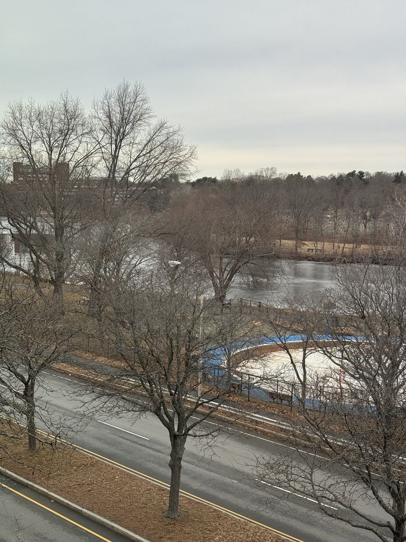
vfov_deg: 39.7
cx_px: 203
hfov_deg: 30.3
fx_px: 751
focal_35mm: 48
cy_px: 271
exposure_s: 1/1114
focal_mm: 6.76
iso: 64
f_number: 1.78
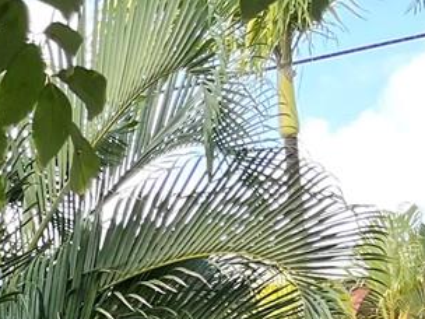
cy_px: 771
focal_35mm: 137
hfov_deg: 13.4
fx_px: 1682
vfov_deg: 9.6
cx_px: -261
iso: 40
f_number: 1.6
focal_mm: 5.1
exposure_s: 1/282
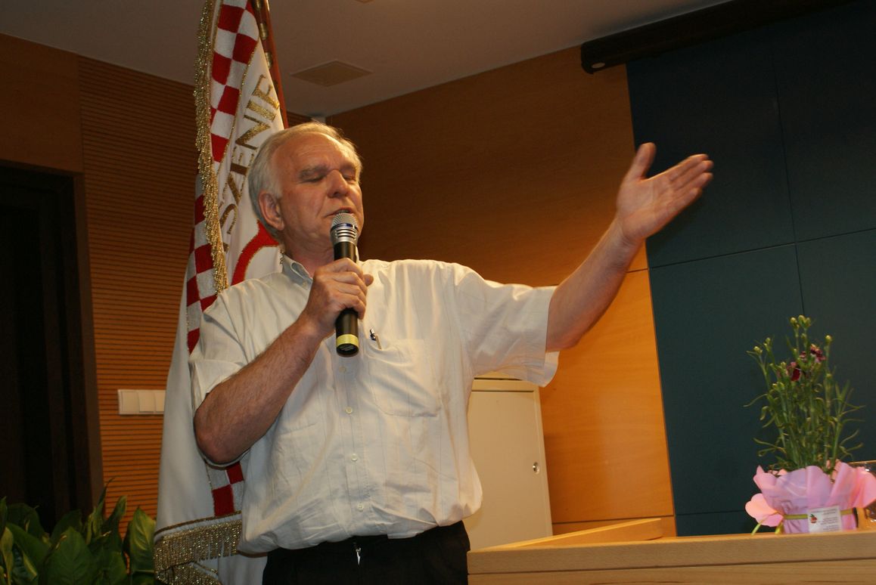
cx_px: 438
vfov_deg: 25.8
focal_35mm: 52
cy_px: 292
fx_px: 1278
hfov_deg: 37.8
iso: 400
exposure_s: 1/60
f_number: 5.6
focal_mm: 35
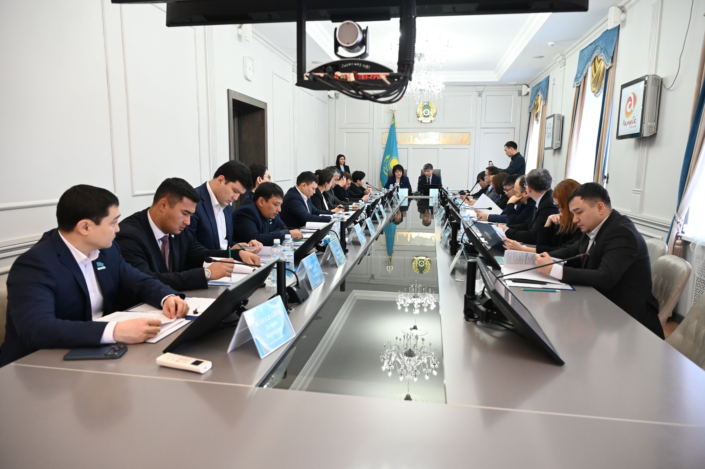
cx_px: 352
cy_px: 234
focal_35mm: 24
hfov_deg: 73.8
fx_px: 470
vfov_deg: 53.1
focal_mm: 24
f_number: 4
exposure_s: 1/200
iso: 3200
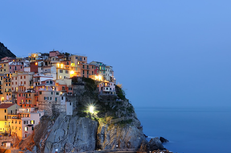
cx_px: 83
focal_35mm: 44
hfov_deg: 44.2
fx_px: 281
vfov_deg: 29.5
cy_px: 131
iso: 200
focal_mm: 17
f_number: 11
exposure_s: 30
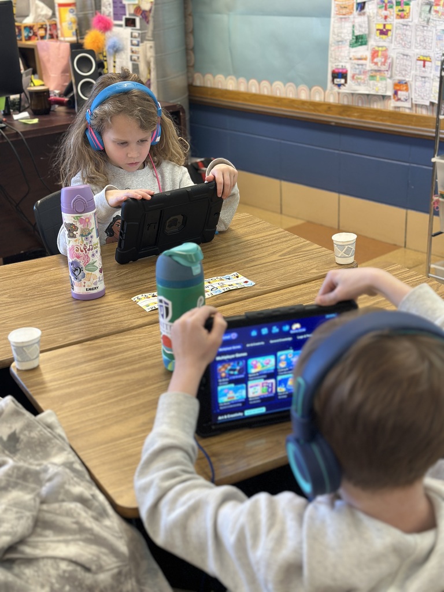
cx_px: 222
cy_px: 296
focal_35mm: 48
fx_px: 821
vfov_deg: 39.7
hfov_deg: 30.3
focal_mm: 6.86
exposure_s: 1/60
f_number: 1.78
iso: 160
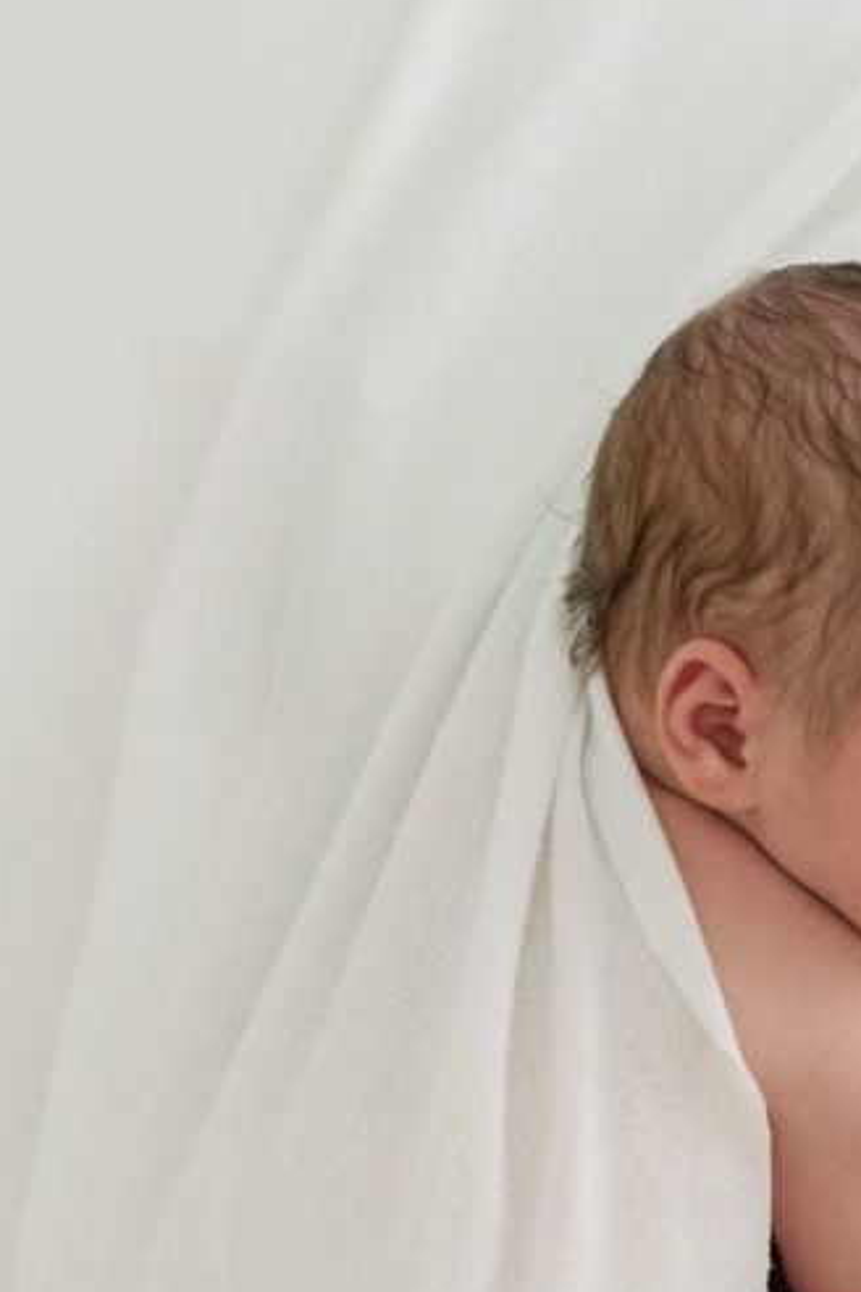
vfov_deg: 19.6
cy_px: 777
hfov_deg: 13.1
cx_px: 760
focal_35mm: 104
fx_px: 3731
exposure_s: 1/400
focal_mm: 50
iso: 400
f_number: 2.5
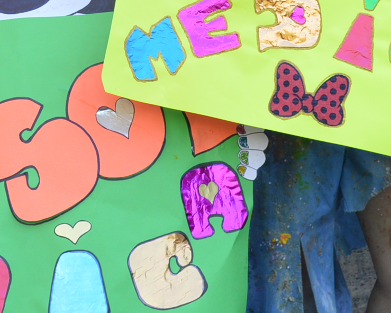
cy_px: -75
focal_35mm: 126
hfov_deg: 15.3
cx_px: 190
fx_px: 1458
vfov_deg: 11.9
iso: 180
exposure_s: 1/125
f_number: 5.6
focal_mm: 22
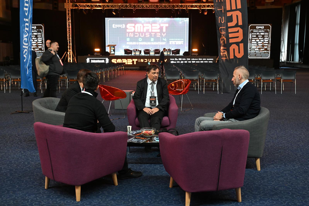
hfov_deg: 49.5
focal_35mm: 39
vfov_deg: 34.2
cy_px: 103
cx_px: 154
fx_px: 335
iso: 4000
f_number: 5.6
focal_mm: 39
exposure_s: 1/30
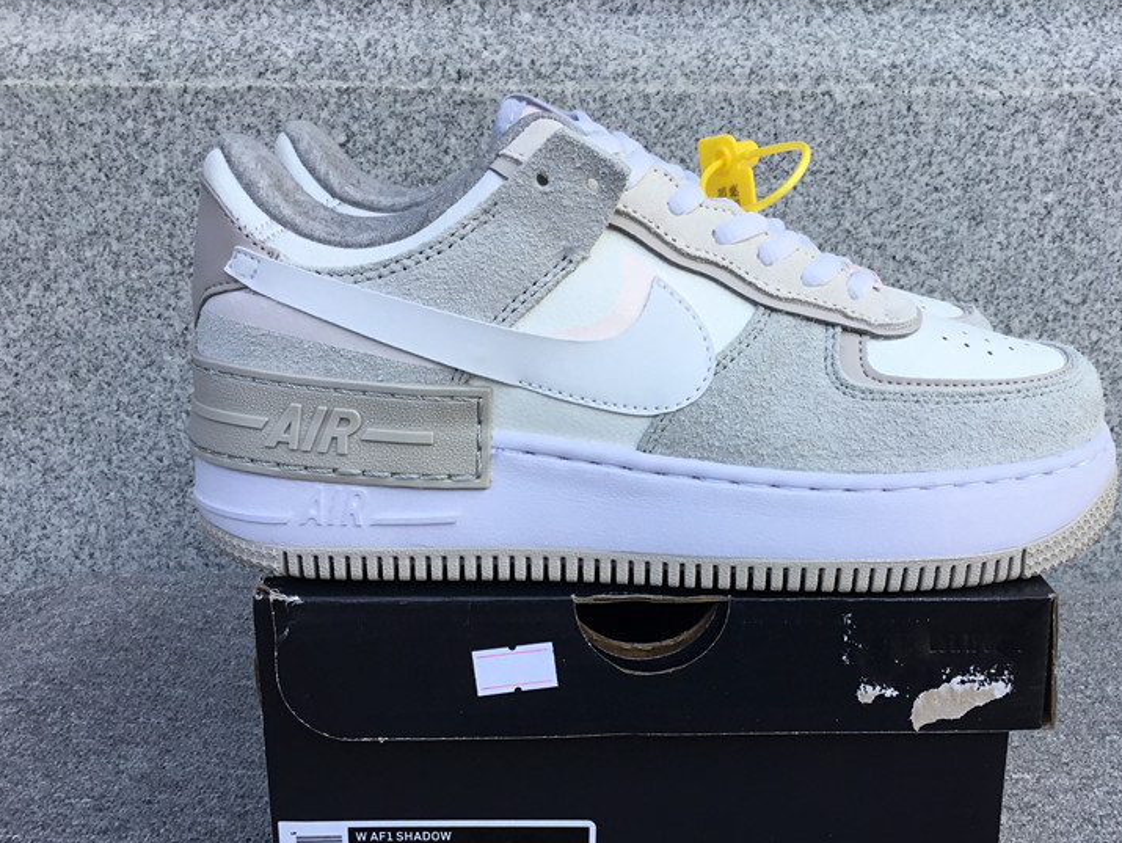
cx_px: 647
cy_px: 519
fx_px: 1265
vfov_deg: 36.7
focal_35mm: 39
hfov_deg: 47.7
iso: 25
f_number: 2.4
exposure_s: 1/173
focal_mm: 3.3
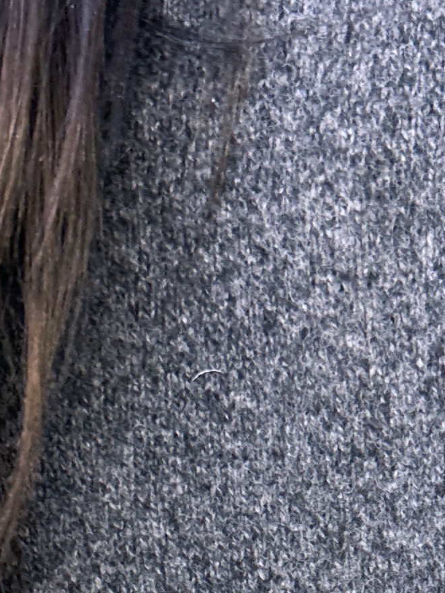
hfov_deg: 14.8
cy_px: 941
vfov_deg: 17.3
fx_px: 1713
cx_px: 309
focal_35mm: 100
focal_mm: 6.86
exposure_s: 1/100
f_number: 1.78
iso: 64
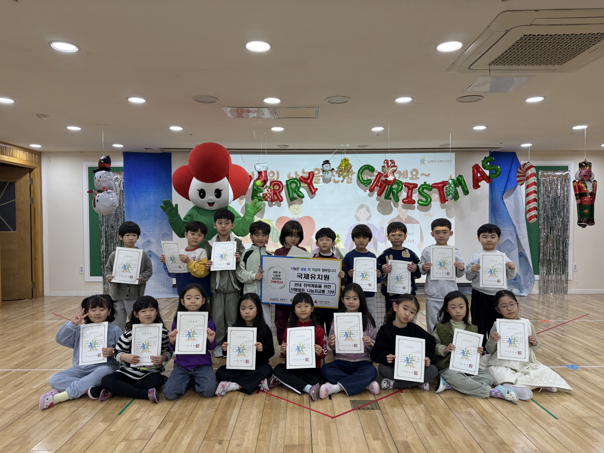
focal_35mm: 24
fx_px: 419
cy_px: 226
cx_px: 302
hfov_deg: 71.6
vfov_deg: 56.8
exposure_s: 1/227
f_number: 1.78
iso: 200
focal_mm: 6.76
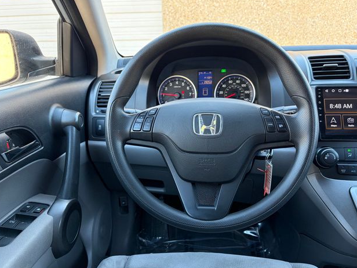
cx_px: 177
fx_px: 278
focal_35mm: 27
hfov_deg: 65.3
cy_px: 136
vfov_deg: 51.4
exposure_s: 1/50
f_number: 1.6
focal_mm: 5.96
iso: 125
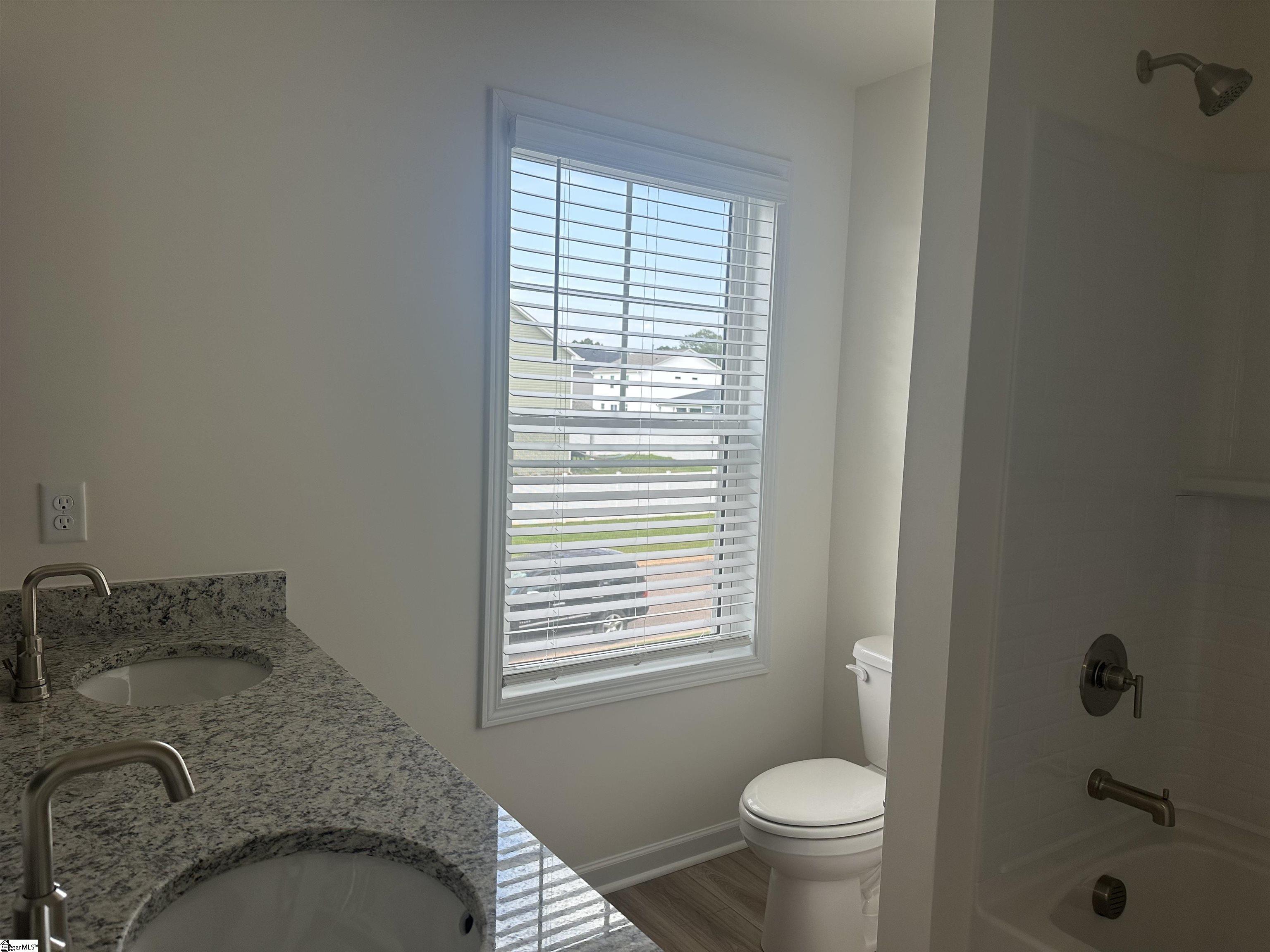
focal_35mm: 24
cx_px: 635
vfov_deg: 56.8
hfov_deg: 71.6
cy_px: 476
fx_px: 881
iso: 80
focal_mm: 6.86
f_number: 1.78
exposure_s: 1/374
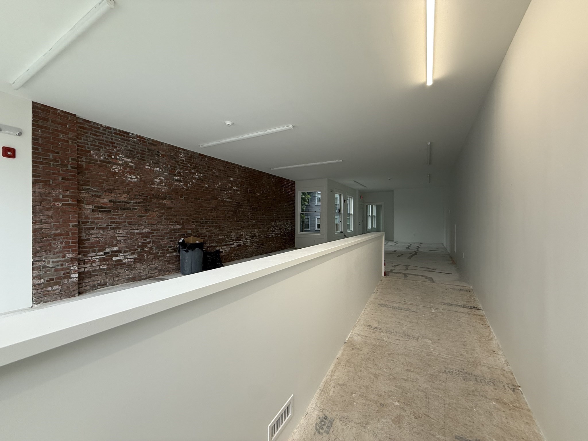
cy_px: 220
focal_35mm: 14
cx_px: 294
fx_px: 238
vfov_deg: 85.7
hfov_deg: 102.1
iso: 100
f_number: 2.2
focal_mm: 2.22
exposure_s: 1/120
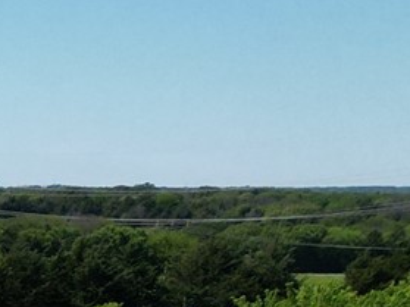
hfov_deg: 8.3
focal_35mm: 176
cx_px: -1043
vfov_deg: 7.5
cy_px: 878
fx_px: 2084
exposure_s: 1/3200
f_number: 1.7
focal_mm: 6.72
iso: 120
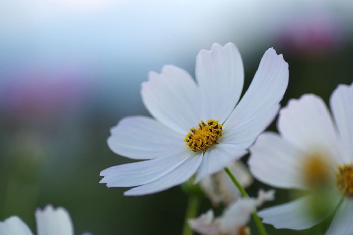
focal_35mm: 135
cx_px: 176
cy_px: 118
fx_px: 1323
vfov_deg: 10.2
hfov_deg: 15.2
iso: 125
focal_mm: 90
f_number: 2.8
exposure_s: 1/250
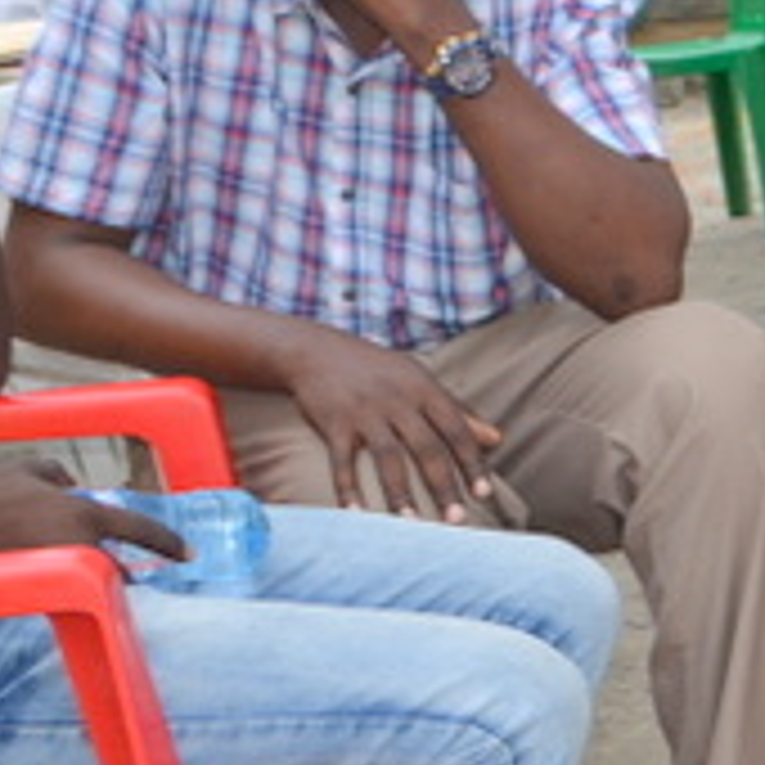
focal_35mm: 108
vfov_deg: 16.0
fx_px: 2700
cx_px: 1404
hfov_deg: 14.2
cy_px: 176
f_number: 5
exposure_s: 1/200
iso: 100
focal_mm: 18
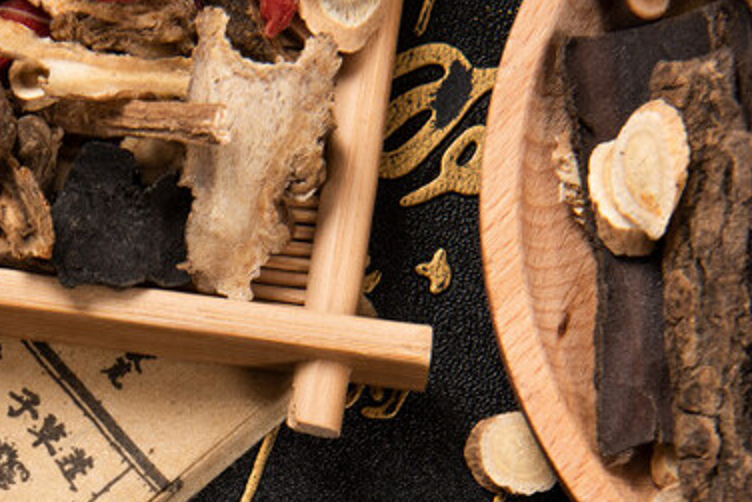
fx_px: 3197
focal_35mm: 153
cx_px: -12
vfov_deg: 8.9
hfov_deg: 13.2
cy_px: 591
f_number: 10
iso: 64
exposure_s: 1/125
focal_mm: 48
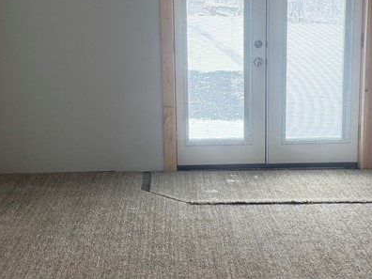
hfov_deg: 31.2
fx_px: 666
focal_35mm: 62
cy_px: 108
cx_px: 186
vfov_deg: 23.6
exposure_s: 1/165
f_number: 1.78
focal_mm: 6.76
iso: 100
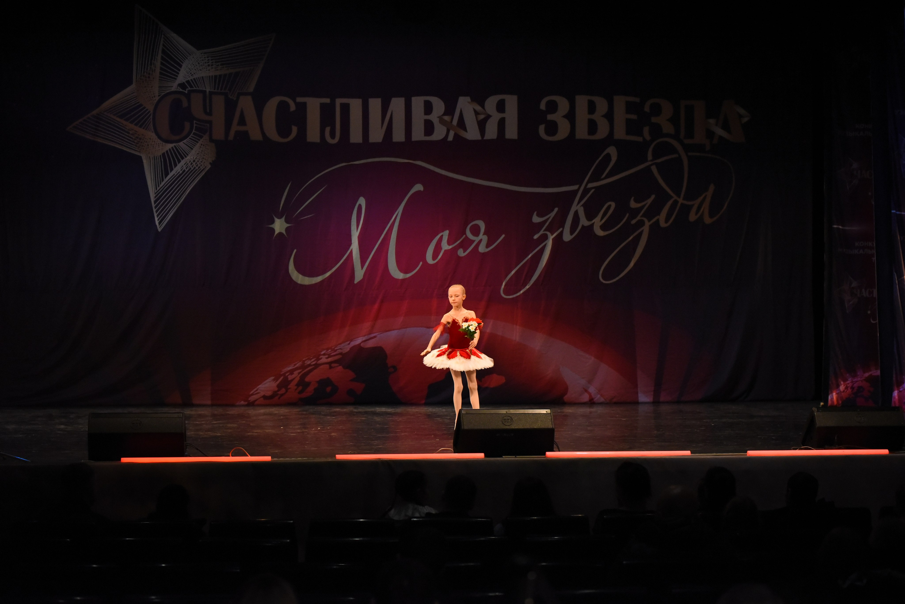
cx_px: 452
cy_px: 302
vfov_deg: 19.5
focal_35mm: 70
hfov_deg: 28.8
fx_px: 1760
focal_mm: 70
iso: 5000
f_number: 3.2
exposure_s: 1/800
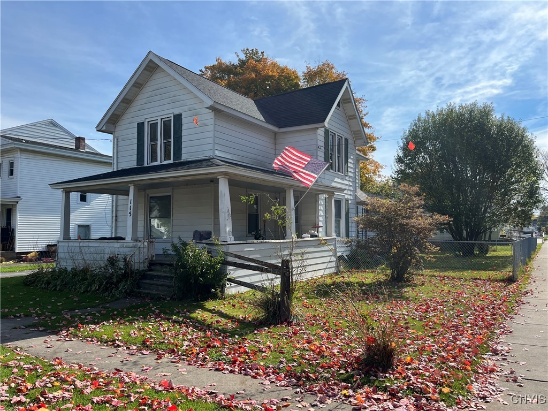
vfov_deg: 53.1
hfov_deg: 67.3
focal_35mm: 26
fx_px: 412
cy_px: 206
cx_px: 274
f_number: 1.6
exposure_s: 1/2222
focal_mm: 5.1
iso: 50
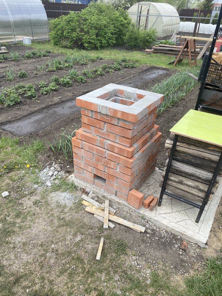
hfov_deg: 53.1
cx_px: 111
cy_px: 148
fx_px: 222
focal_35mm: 26
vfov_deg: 67.3
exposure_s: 1/981
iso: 32
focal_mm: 4.25
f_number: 1.8
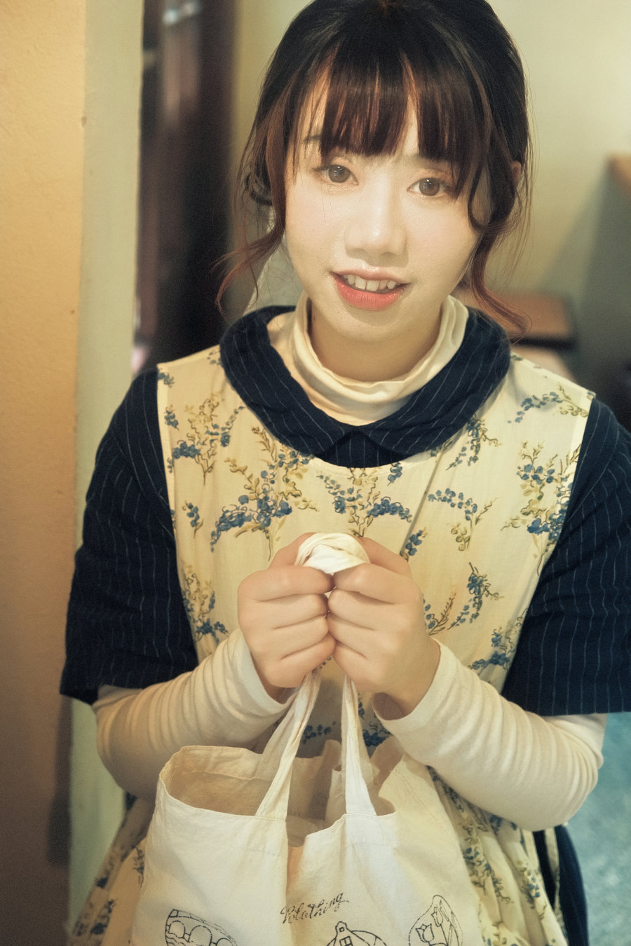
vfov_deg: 34.5
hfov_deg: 23.4
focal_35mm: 58
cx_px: 316
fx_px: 1525
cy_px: 473
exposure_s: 1/15
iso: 200
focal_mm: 38.8
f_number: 2.8
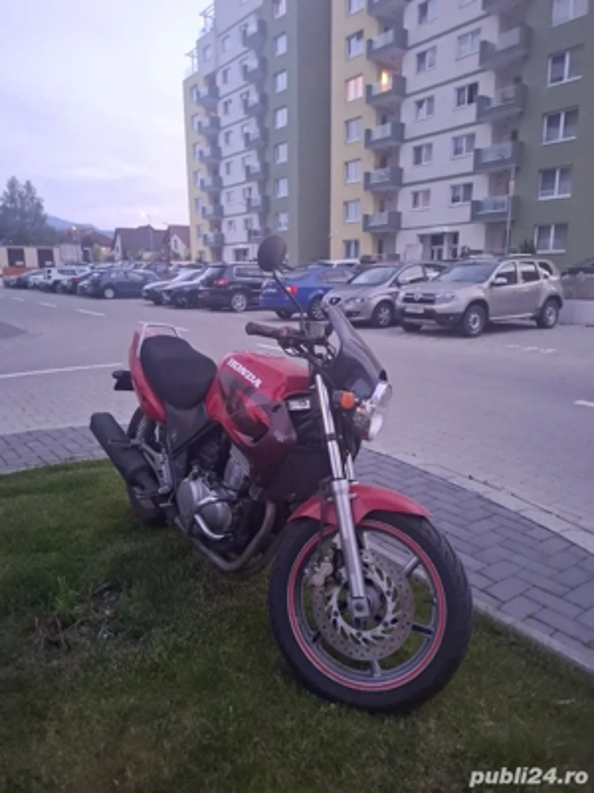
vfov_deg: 73.9
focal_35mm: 23
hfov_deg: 58.9
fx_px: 526
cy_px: 396
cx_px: 297
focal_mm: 5.54
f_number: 1.8
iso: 400
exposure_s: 1/33
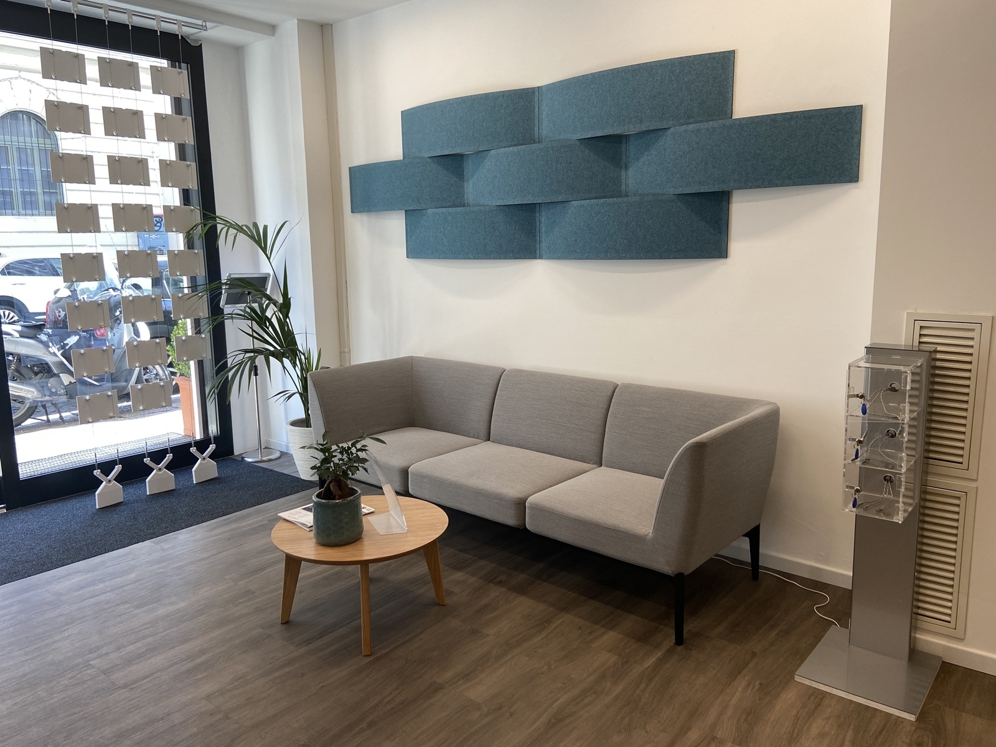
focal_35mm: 26
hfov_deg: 67.3
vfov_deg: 53.1
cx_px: 498
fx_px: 748
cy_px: 374
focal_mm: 4.25
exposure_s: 1/100
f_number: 1.8
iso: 50
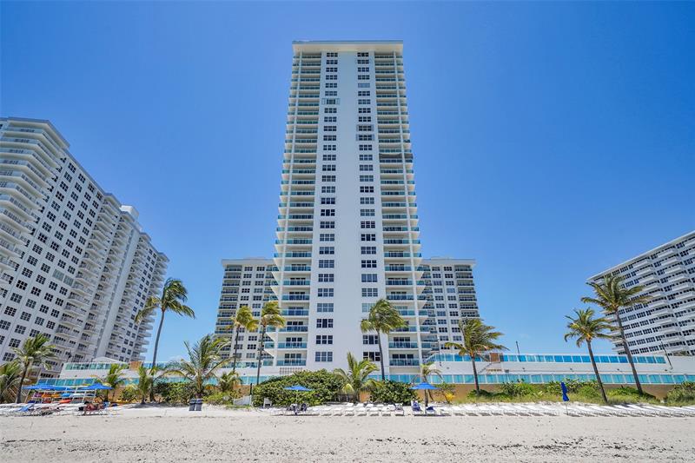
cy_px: 232
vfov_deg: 67.4
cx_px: 348
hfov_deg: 90.0
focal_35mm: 18
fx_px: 347
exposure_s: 1/1600
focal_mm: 18
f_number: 8
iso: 400
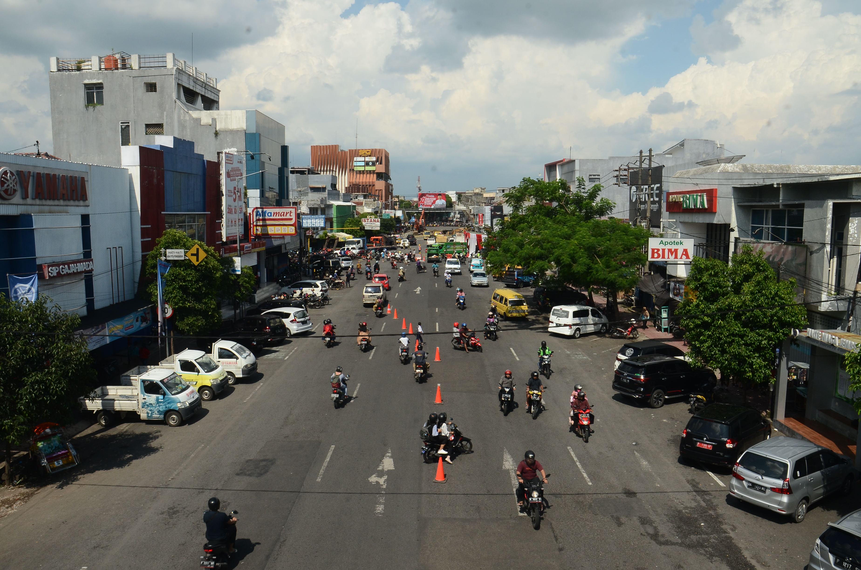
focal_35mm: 36
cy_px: 285
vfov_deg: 36.7
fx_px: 859
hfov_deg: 53.2
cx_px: 430
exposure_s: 1/320
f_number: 16
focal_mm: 24
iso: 400
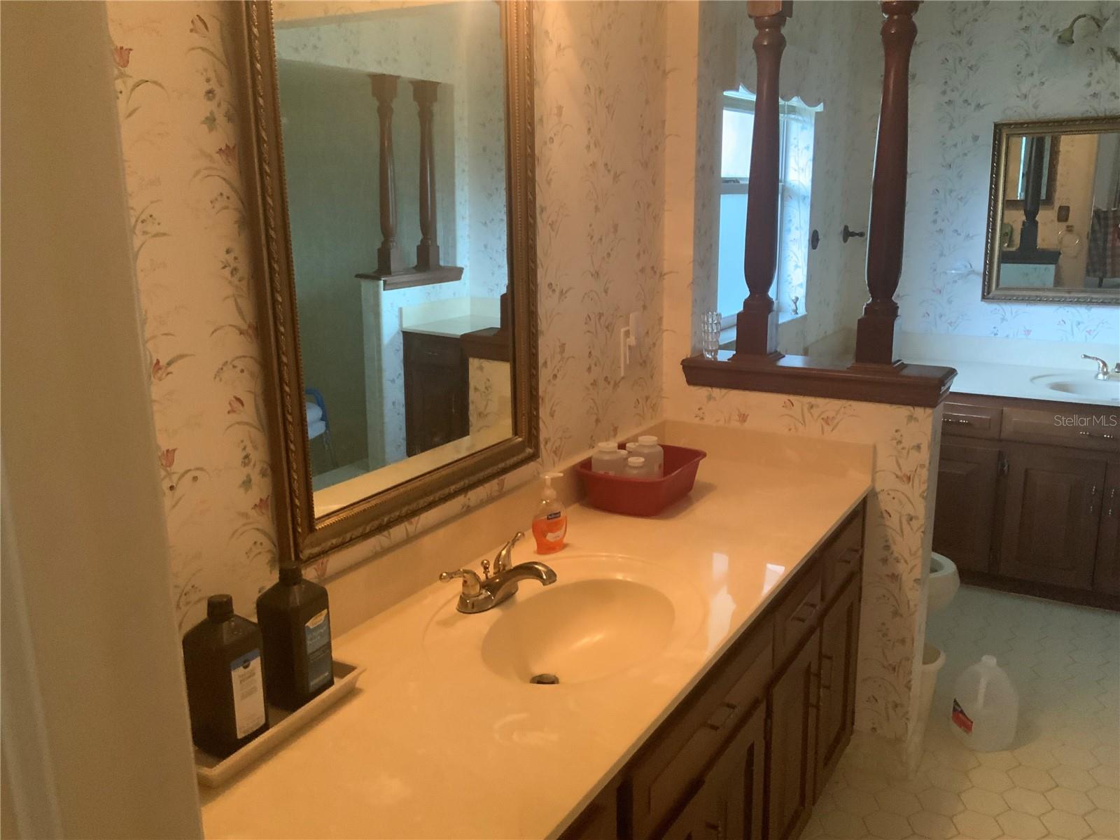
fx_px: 938
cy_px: 420
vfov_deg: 48.2
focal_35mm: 29
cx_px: 560
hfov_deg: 61.7
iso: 320
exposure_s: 1/40
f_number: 1.8
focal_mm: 3
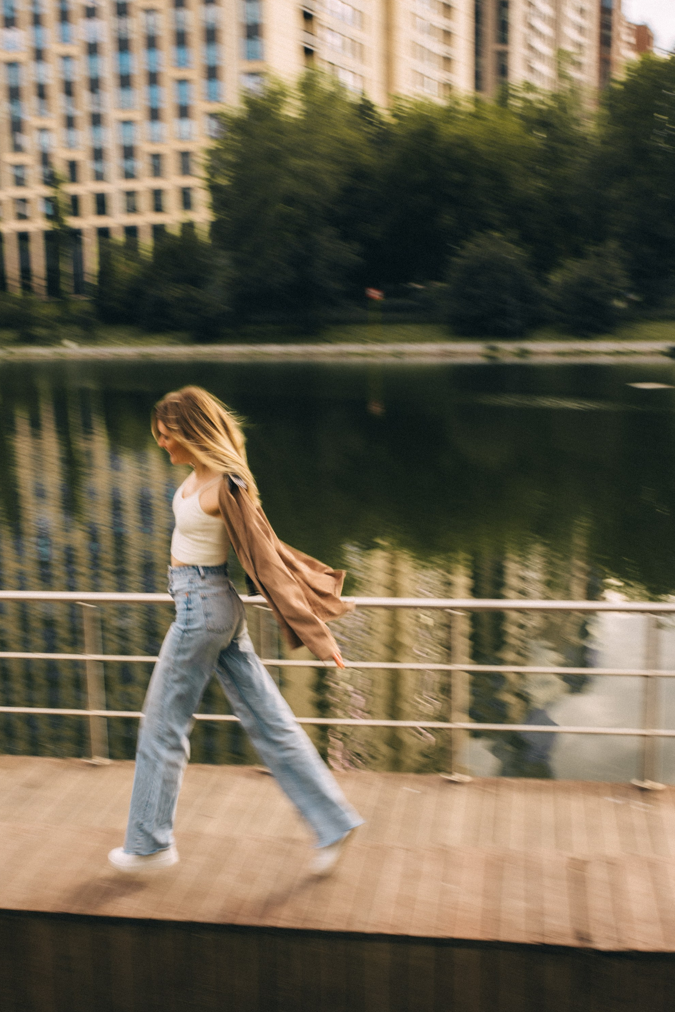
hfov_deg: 28.1
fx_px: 1350
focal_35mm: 48
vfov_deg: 40.9
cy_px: 611
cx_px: 300
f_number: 10
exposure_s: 1/40
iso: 50
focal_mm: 35
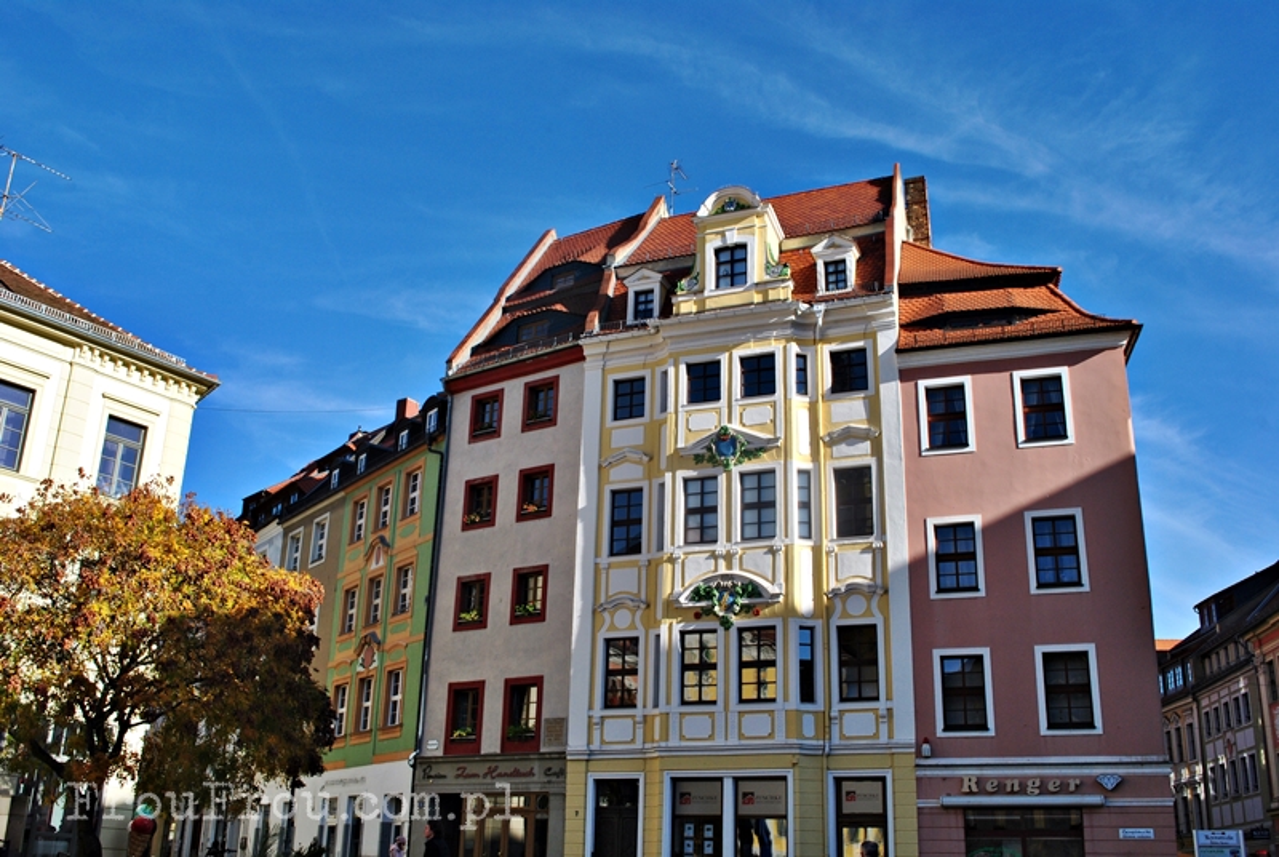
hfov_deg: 57.2
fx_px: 1174
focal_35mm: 33
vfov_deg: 40.1
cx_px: 640
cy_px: 428
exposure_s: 1/250
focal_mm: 22
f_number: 10
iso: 160
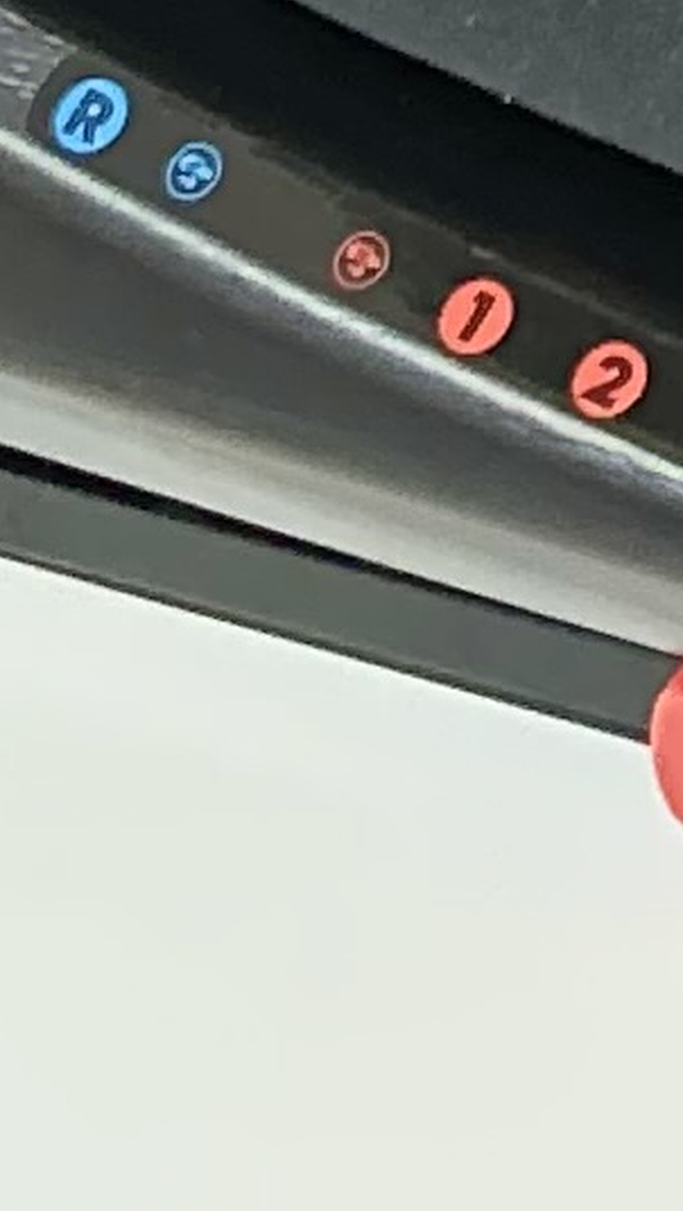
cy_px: -2228
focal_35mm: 213
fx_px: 6849
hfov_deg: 5.3
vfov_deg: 8.6
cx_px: 2293
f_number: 1.5
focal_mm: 5.7
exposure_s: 1/33
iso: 500
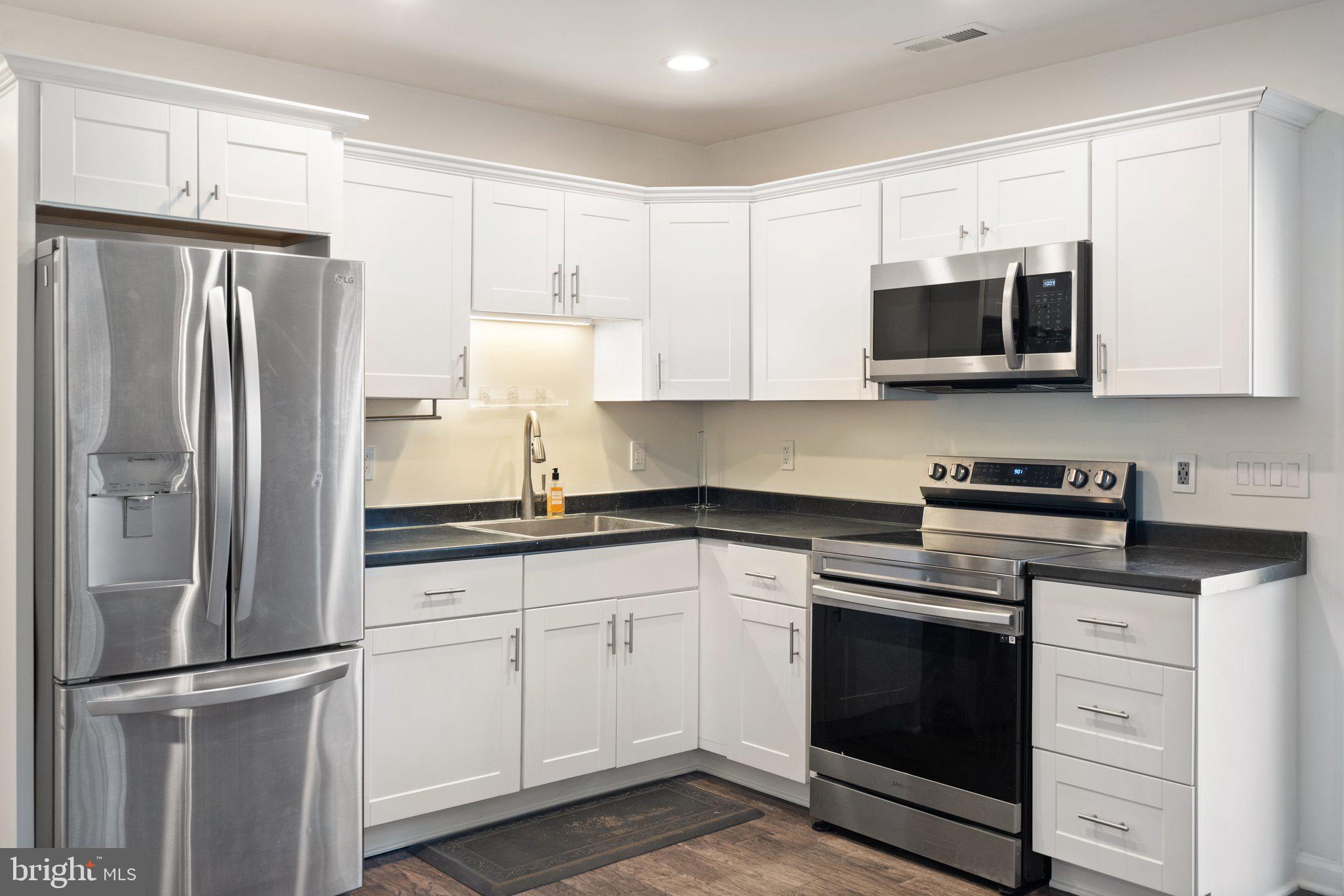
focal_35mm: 31
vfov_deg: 42.3
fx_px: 1157
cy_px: 448
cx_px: 672
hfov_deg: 60.3
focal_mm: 31
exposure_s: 1/10
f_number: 8
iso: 500
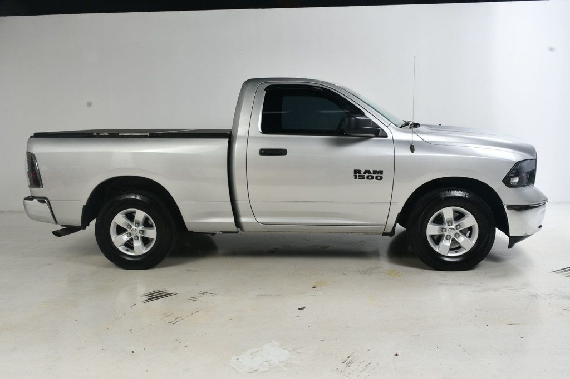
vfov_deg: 39.9
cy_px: 190
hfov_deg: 57.2
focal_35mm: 33
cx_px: 285
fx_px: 522
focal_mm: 22
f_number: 13
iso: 100
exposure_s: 1/160
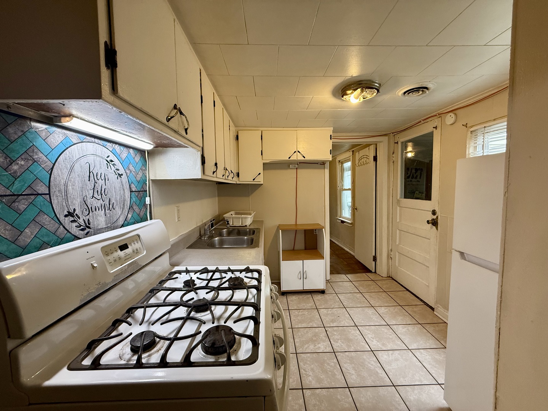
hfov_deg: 102.1
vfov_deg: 85.7
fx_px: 222
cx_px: 274
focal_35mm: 14
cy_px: 206
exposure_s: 1/120
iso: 250
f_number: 2.2
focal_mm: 2.22
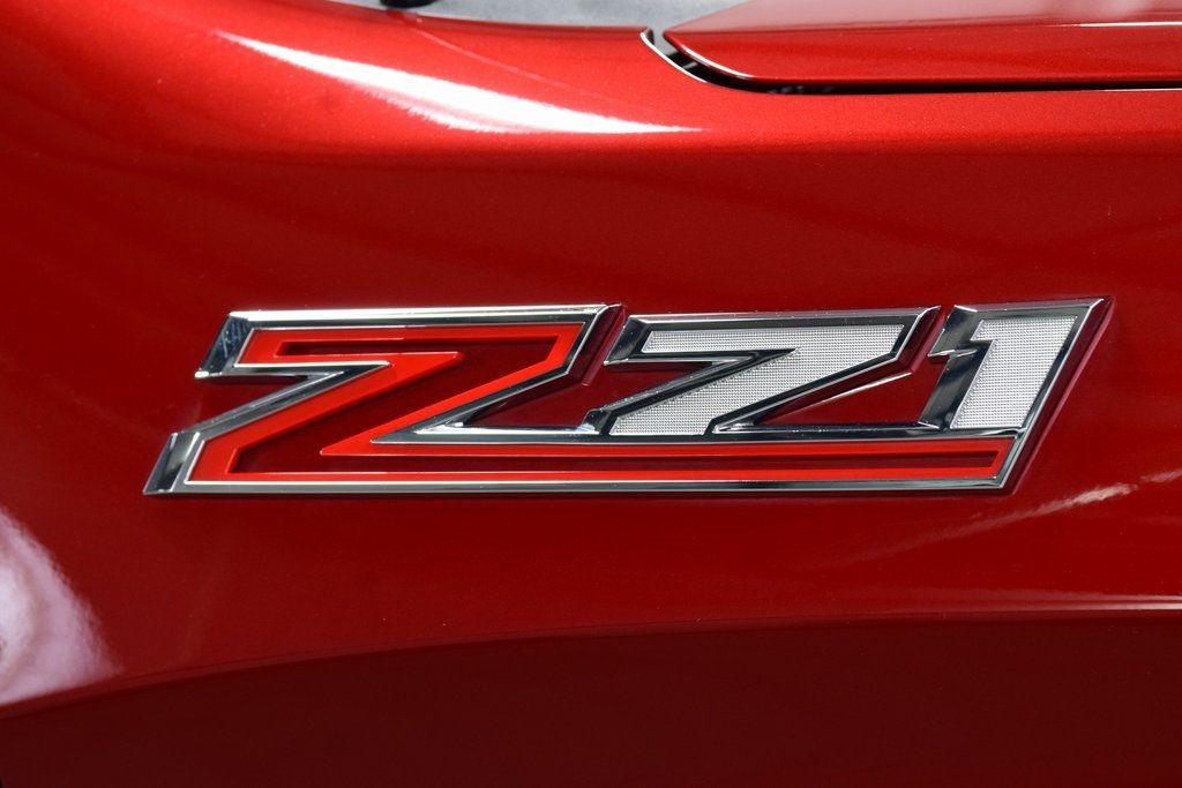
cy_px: 394
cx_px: 591
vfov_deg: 13.0
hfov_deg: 19.5
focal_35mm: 105
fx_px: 3448
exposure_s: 1/30
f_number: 7.1
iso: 1250
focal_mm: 70
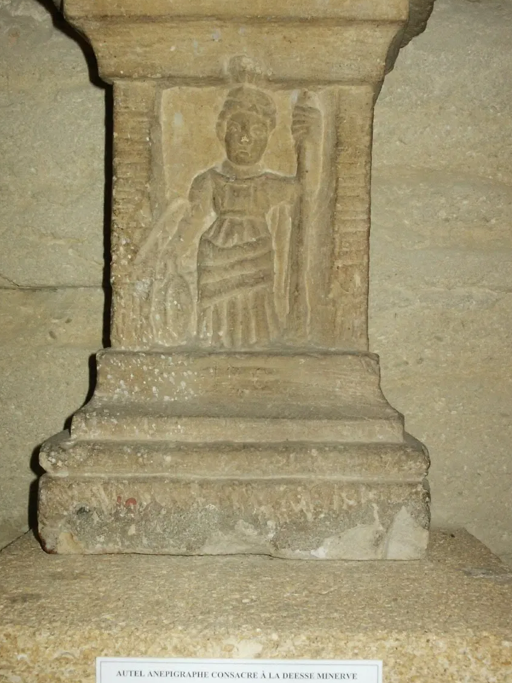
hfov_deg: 28.6
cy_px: 352
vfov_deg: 37.5
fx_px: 1006
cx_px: 267
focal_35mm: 51
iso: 200
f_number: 8
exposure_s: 1/45
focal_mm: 9.43
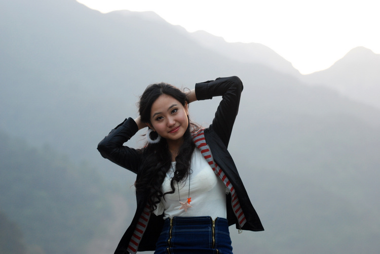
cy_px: 127
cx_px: 190
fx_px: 1110
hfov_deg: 19.4
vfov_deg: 13.1
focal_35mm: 105
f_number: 2.8
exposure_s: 1/125
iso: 400
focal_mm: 70
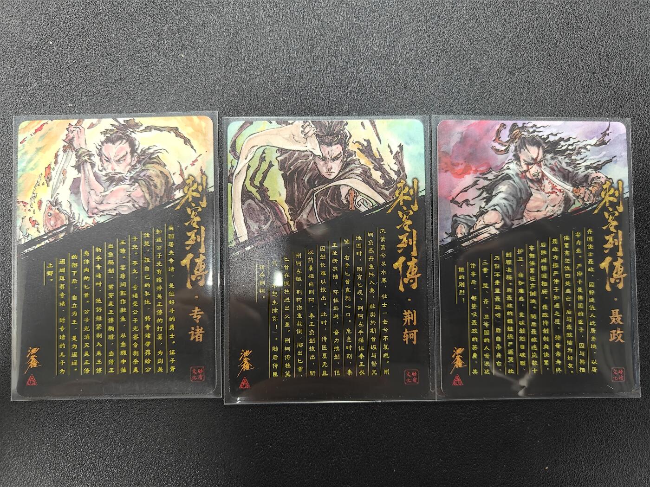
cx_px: 325
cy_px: 244
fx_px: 451
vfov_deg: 56.8
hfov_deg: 71.6
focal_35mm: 24
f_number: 1.8
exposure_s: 1/35
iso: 160
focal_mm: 5.59
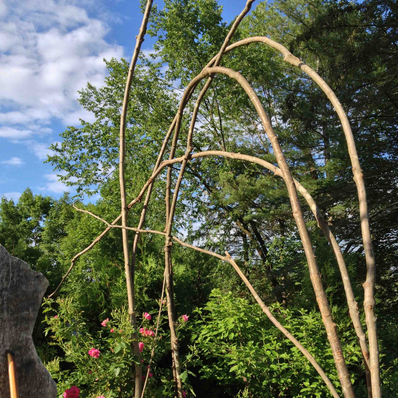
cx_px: 197
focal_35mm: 42
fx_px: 546
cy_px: 268
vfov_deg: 39.5
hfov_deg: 40.0
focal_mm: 4.28
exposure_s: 1/627
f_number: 2.4
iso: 50
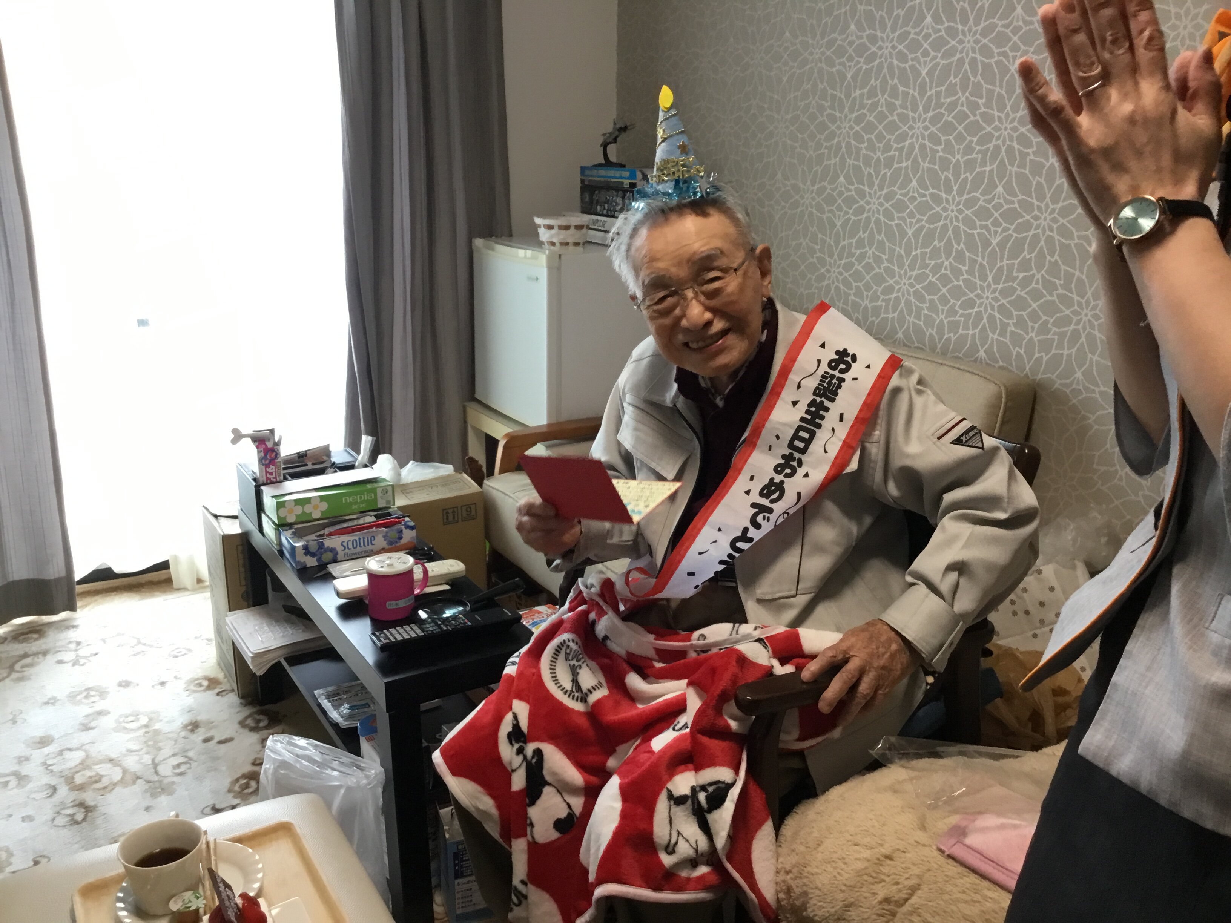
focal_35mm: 31
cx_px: 616
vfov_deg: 45.4
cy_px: 462
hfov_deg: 58.4
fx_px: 1102
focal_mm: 3.3
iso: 100
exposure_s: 1/30
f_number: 2.4
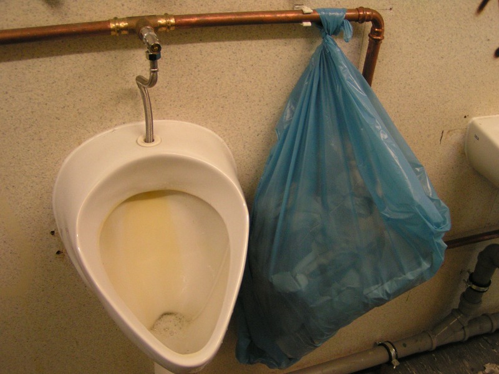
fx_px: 548
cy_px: 187
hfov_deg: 49.0
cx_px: 250
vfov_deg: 37.7
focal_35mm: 38
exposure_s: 1/30
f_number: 2.8
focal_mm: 5.8
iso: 200
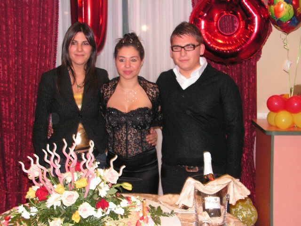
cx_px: 150
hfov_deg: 38.2
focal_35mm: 50
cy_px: 113
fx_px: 435
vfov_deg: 29.1
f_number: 3.2
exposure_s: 1/40
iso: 200
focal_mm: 8.4
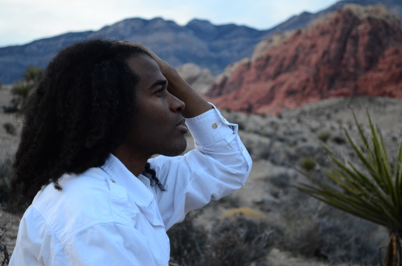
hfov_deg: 24.7
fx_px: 919
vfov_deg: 16.5
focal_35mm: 82
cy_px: 133
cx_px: 201
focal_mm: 55
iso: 500
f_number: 5.6
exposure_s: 1/40
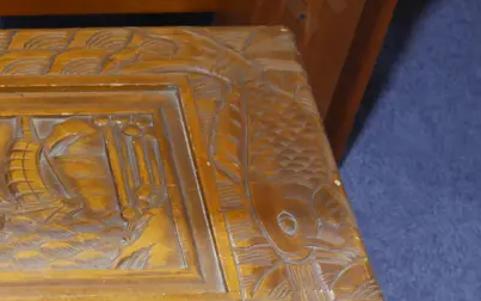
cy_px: 318
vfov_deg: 10.5
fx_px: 1626
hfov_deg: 16.1
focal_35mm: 124
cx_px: -113
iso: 800
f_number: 5.1
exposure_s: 1/60
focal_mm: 23
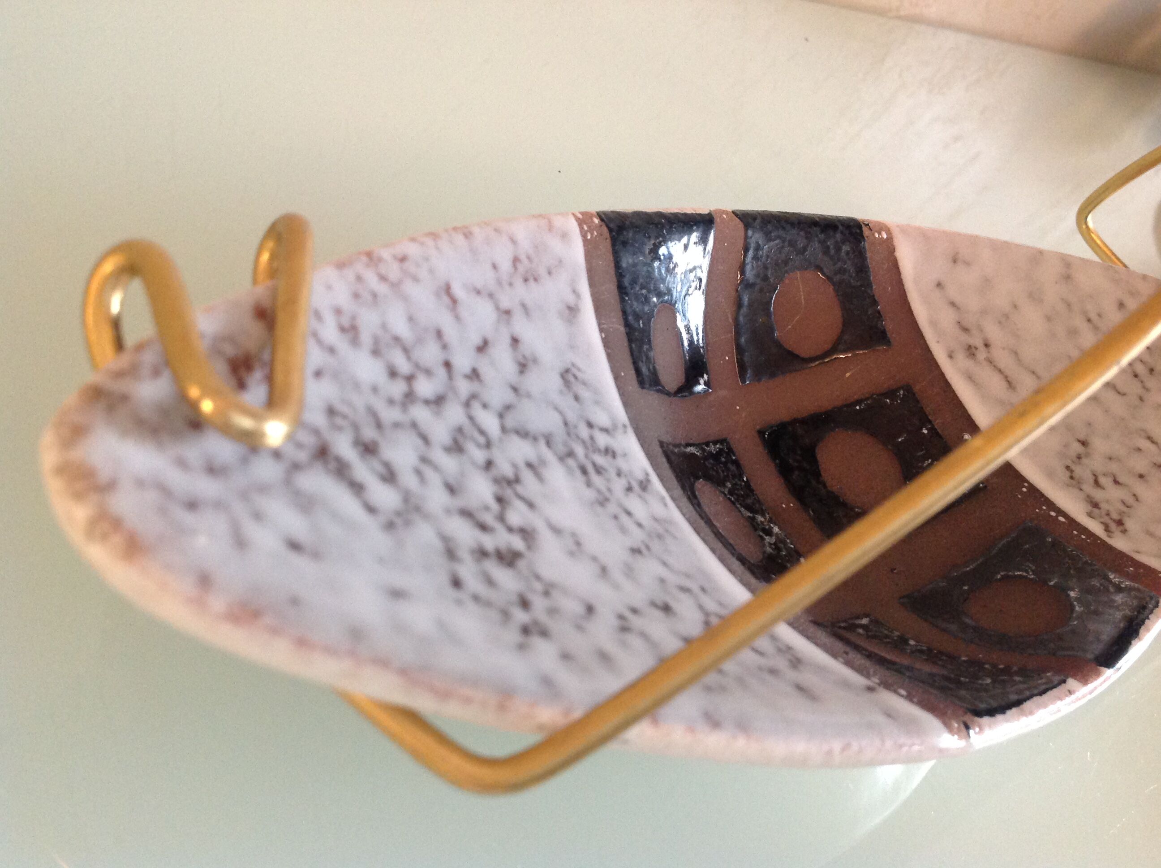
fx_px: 1172
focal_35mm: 35
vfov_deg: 40.6
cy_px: 434
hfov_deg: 52.7
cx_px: 580
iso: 250
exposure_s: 1/15
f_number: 2.4
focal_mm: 4.28
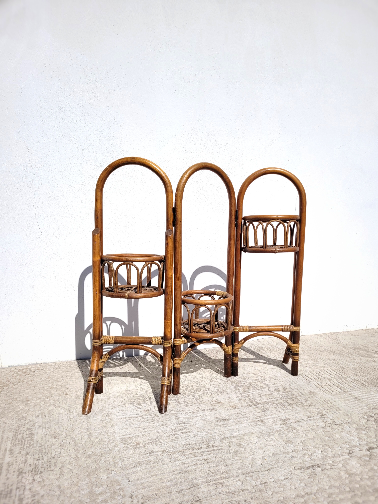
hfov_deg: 53.1
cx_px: 189
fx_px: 379
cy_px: 252
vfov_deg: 67.3
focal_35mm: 26
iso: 40
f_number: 1.8
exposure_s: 1/7274
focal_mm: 5.4
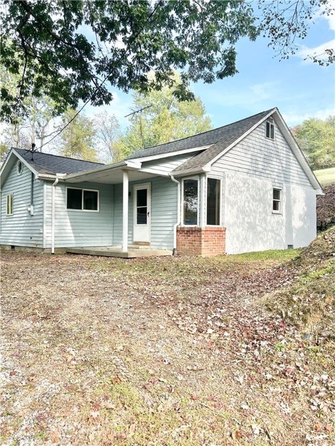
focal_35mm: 26
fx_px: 336
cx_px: 168
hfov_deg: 53.0
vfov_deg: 67.3
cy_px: 223
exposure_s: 1/1048
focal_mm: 5.7
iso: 50
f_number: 1.5
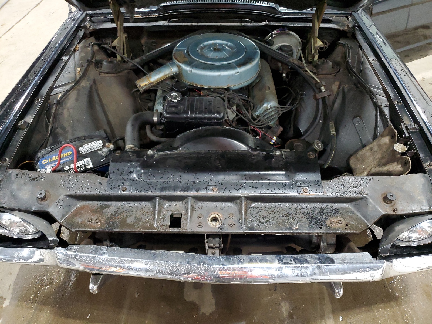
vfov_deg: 53.1
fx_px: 324
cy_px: 162
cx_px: 216
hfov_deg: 67.3
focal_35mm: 26
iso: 293
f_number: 1.5
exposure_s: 1/60.2
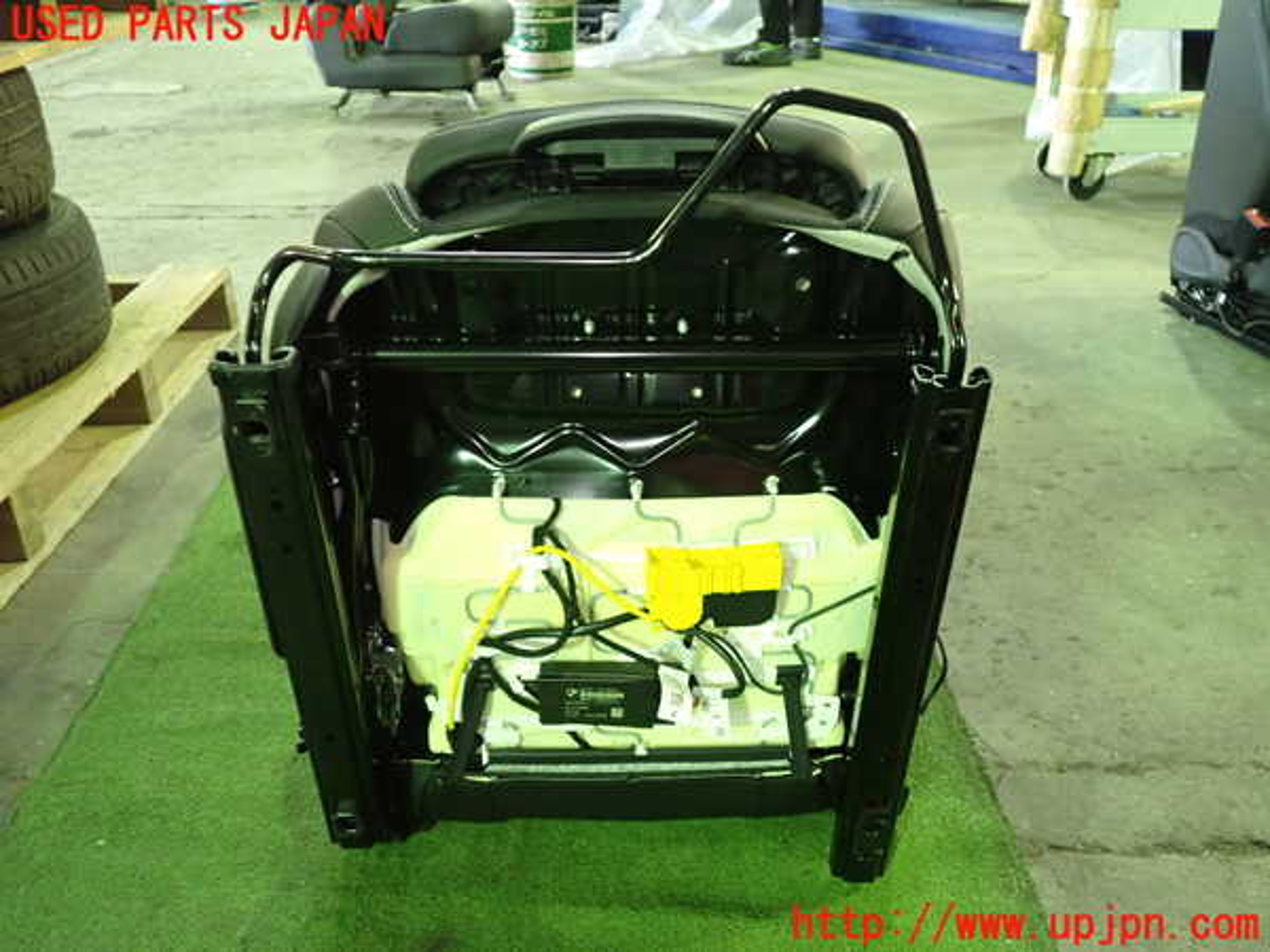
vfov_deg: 46.8
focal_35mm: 30
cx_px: 635
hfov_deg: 60.0
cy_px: 476
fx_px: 1101
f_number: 2.3
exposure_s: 1/20
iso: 800
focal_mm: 5.4
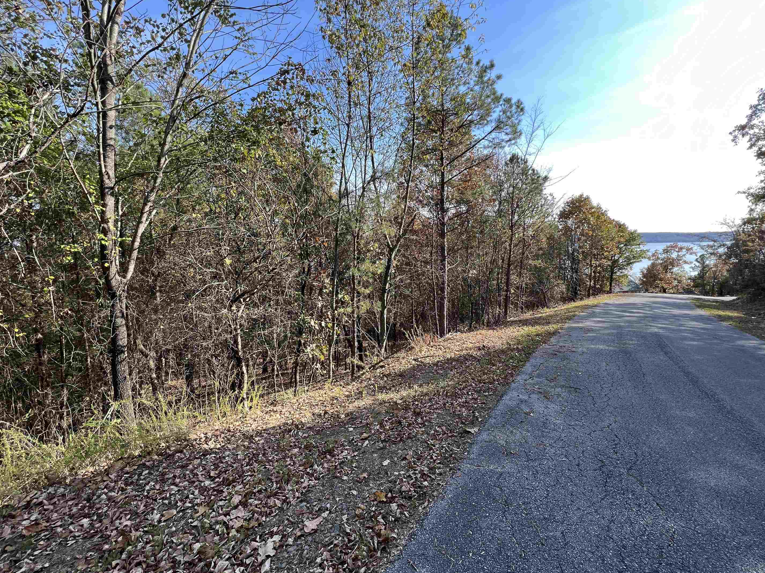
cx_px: 373
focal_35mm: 14
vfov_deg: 85.6
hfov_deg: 102.1
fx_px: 309
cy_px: 276
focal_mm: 1.57
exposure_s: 1/325
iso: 32
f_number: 1.8
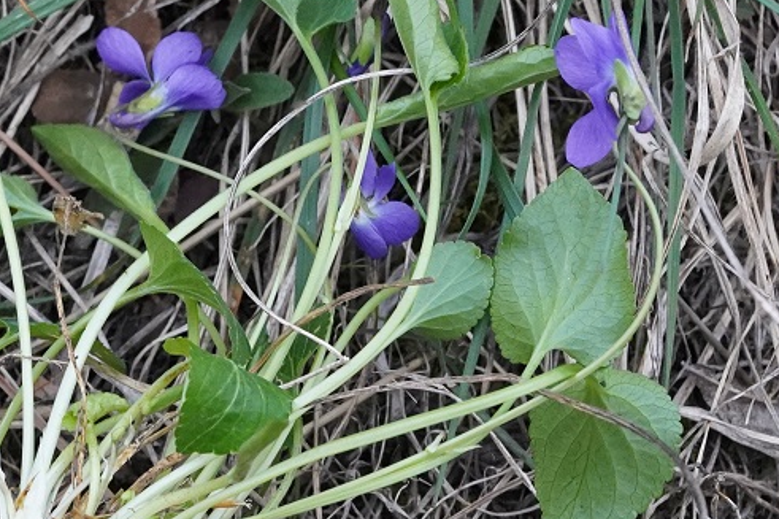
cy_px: 290
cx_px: 135
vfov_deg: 5.0
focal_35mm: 275
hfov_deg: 7.5
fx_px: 5948
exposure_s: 1/250
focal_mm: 90
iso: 6400
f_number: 8
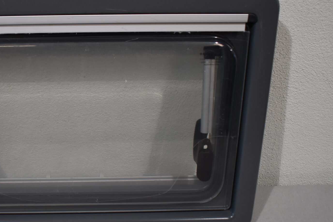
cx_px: 86
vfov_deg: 27.0
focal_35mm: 50
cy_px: 113
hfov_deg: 38.6
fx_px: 463
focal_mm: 18
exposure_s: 1/250
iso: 450
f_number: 3.5
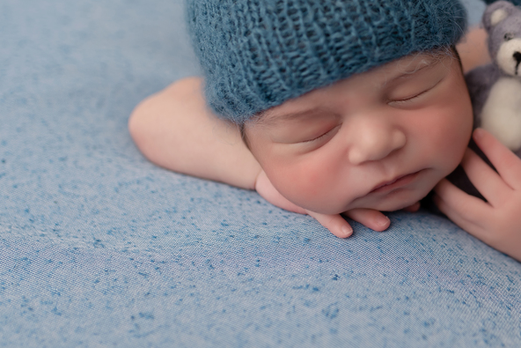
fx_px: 1028
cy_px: 52
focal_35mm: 71
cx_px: 464
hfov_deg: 27.5
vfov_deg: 18.9
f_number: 2
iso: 100
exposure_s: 1/125
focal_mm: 35
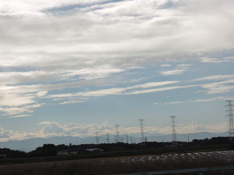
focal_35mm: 105
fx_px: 710
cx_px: 117
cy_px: 88
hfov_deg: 18.7
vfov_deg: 14.1
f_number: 6.5
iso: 100
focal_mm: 22.4
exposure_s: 1/125
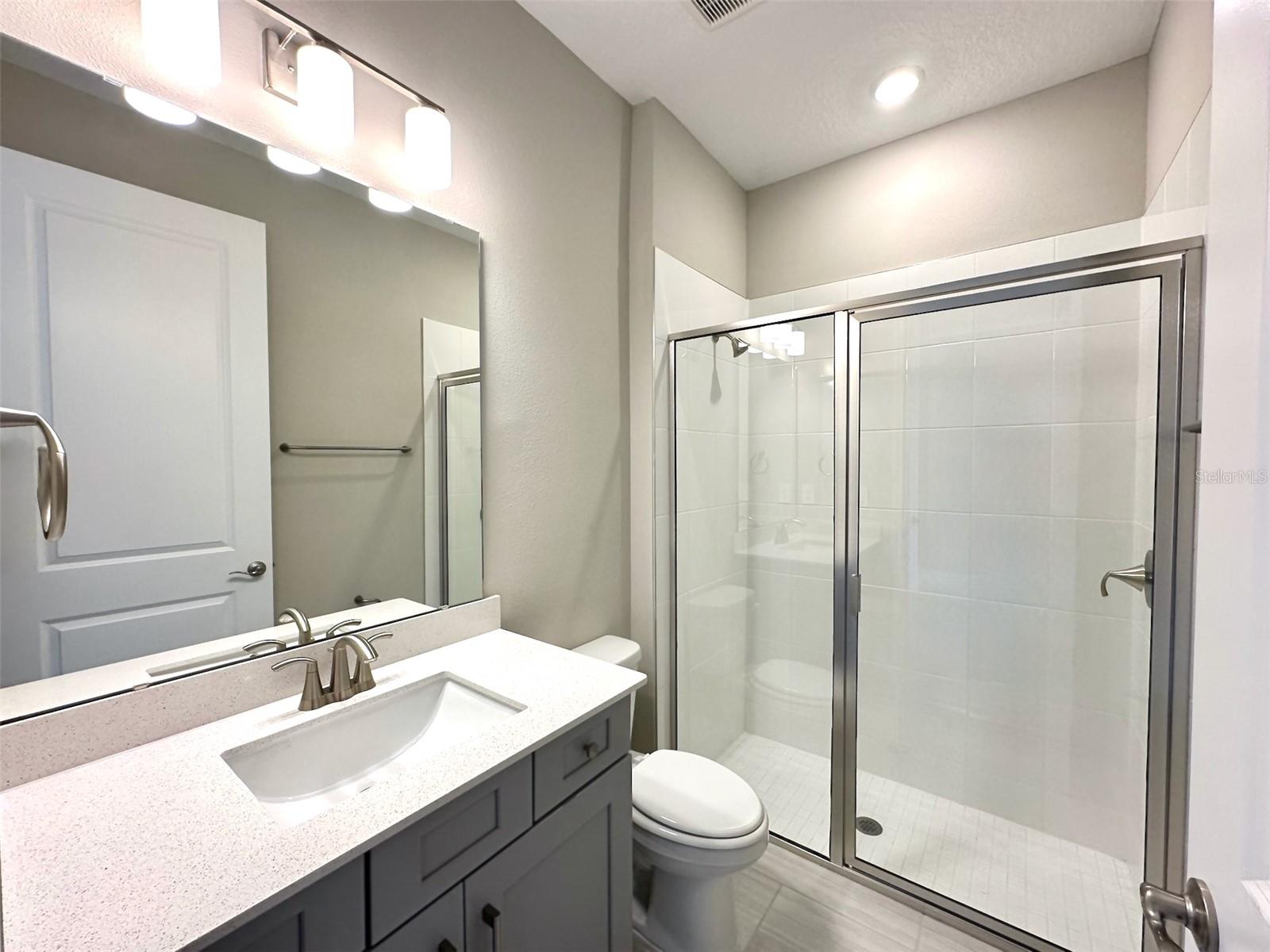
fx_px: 514
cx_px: 635
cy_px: 476
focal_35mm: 14
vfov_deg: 85.7
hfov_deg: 102.1
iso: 125
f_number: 2.2
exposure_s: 1/120
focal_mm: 2.22
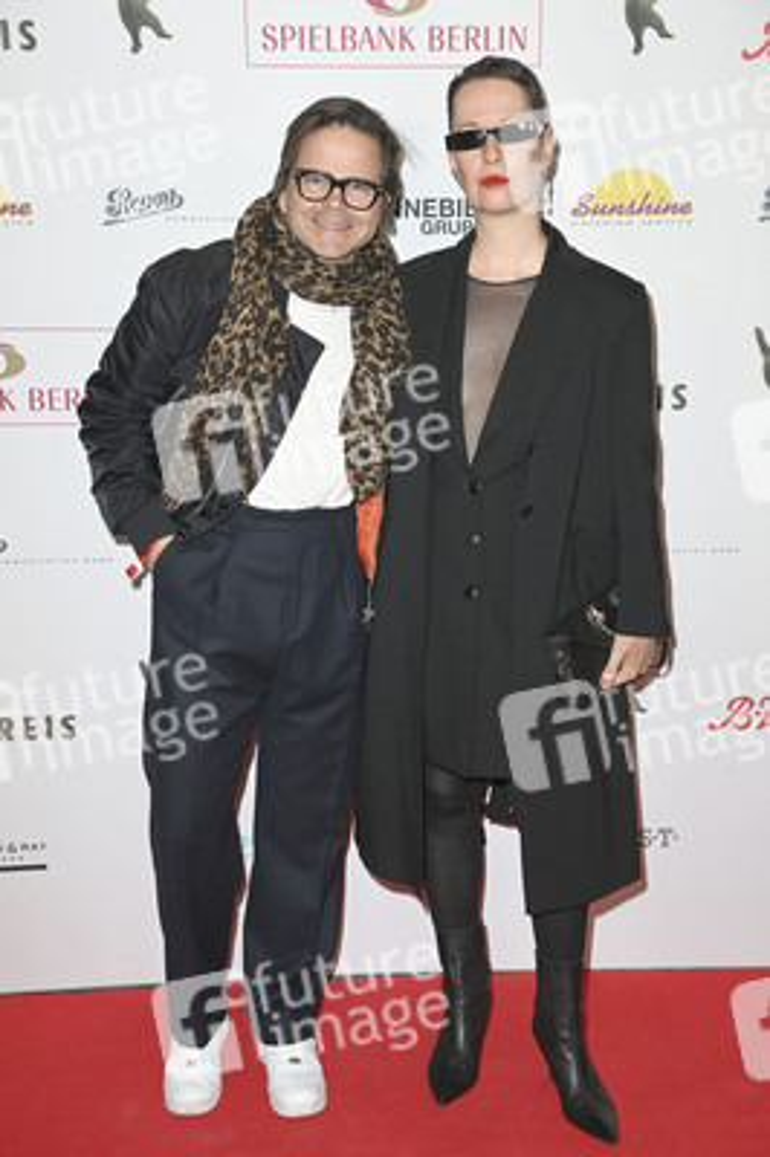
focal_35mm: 52
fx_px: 1671
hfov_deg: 25.9
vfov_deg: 38.2
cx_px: 385
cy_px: 578
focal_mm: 52
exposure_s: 1/250
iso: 640
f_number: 5.6
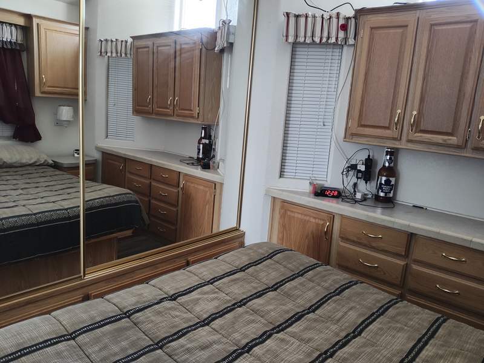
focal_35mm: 25
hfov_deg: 69.4
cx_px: 242
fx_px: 350
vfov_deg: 54.9
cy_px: 182
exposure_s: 1/30
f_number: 1.5
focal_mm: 4.15
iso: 485
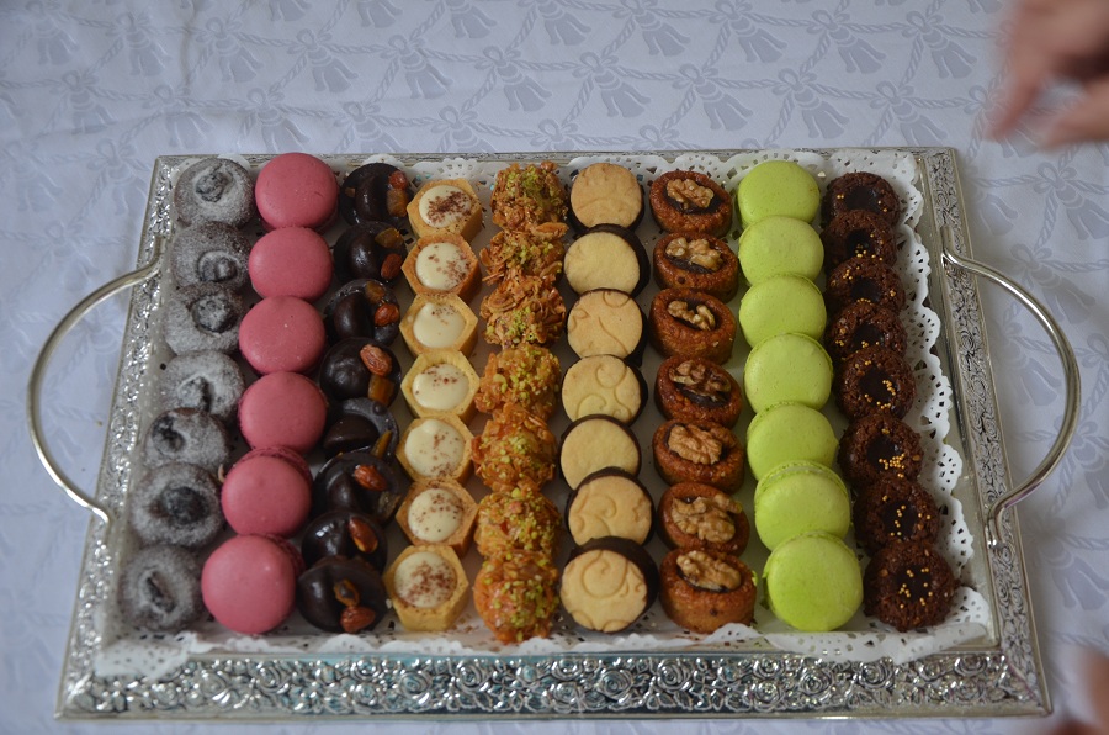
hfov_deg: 41.2
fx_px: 1476
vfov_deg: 27.9
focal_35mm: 48
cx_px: 554
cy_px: 368
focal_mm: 32
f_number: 4.2
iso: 400
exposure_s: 1/80
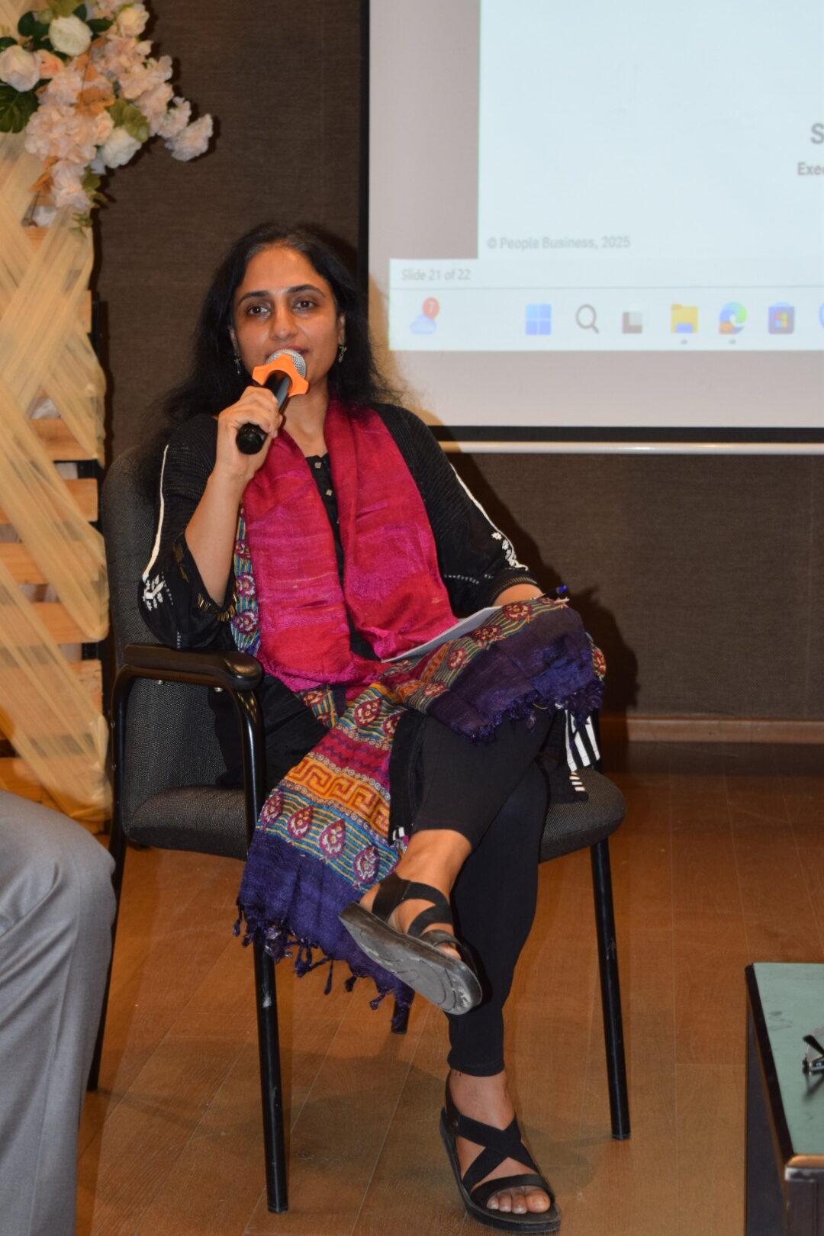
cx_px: 412
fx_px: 2472
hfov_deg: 18.9
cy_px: 618
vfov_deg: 28.1
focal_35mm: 72
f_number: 5.3
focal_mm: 48
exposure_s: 1/100
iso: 800
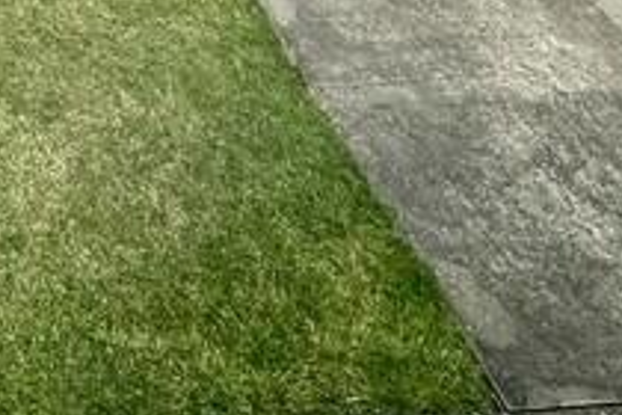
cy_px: -670
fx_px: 1227
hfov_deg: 23.9
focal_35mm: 71
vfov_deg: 12.8
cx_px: -249
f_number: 2.2
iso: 50
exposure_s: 1/972
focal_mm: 2.22
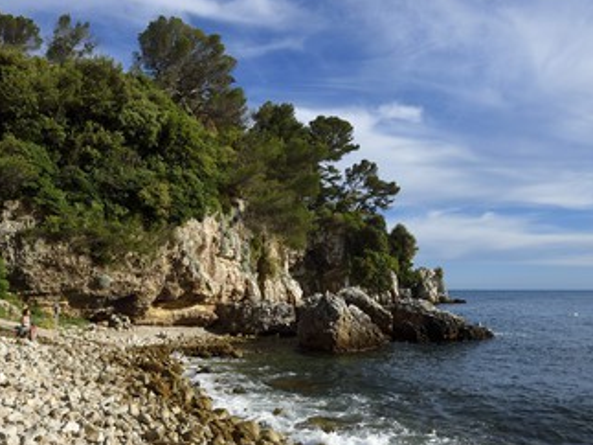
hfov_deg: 59.9
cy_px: 252
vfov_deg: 46.7
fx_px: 514
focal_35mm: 30
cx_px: 277
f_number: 14
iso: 200
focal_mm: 24
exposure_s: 1/250
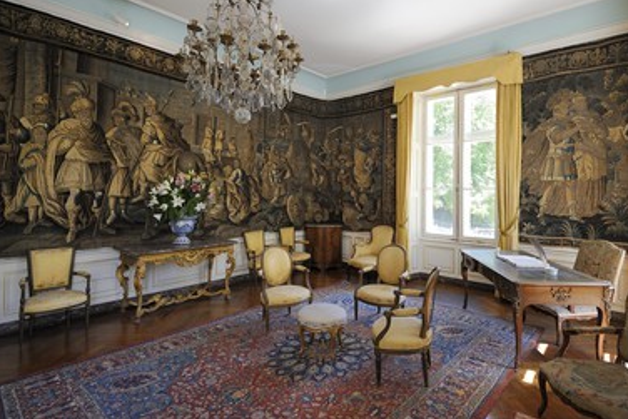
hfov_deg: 86.6
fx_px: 332
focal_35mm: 19
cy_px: 190
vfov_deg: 64.5
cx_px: 346
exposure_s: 1/60
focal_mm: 17
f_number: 4.5
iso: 400
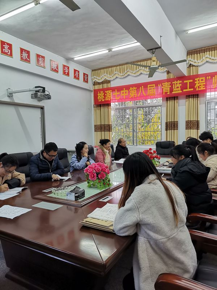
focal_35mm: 26
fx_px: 217
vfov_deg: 67.3
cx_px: 108
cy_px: 145
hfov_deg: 53.1
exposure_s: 1/50
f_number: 1.8
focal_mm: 4.75
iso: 400
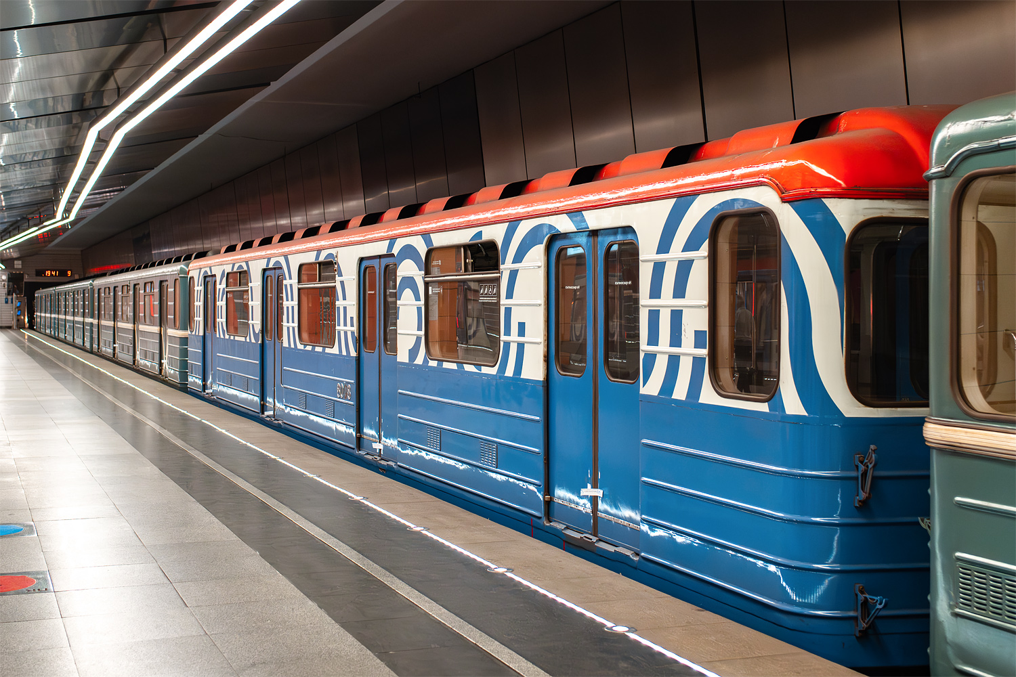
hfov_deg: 54.4
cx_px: 508
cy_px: 338
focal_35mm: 35
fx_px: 988
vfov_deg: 37.9
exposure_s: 1/250
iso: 5000
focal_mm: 35
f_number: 3.5
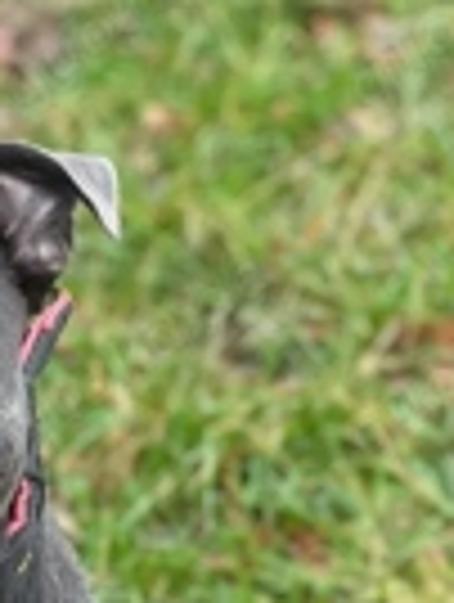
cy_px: 756
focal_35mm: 229
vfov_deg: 8.5
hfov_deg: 6.5
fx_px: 3992
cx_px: -112
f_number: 2.8
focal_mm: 9
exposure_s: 1/121
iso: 200
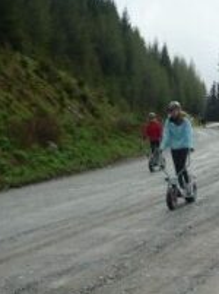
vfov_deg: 24.8
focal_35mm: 79
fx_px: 669
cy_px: 136
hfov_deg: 18.5
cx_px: 156
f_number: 2.8
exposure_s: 1/1000
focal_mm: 5.5
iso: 80
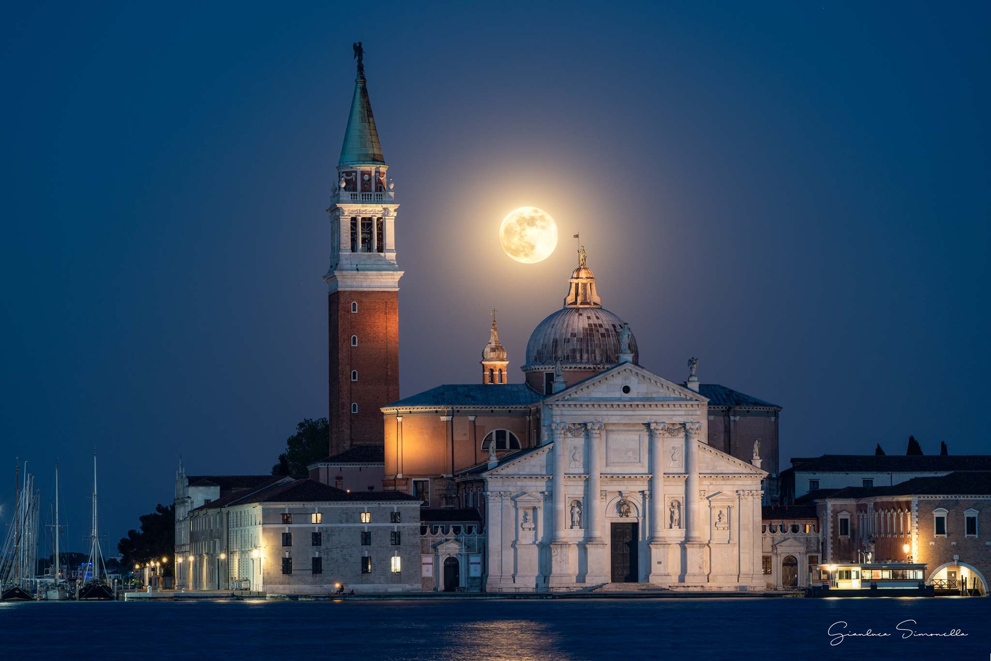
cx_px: 496
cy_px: 330
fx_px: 4514
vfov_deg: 8.4
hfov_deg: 12.5
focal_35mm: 164
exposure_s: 2.5
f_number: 7.1
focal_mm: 164
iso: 400
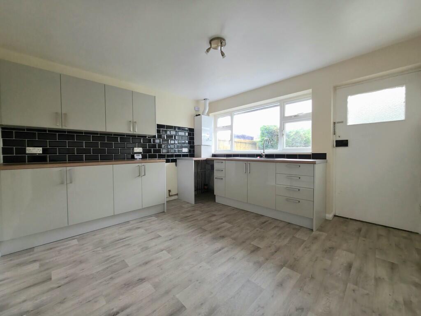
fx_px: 158
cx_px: 210
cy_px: 158
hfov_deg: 106.2
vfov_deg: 89.9
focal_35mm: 13
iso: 125
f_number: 1.9
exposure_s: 1/50.3
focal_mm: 2.2
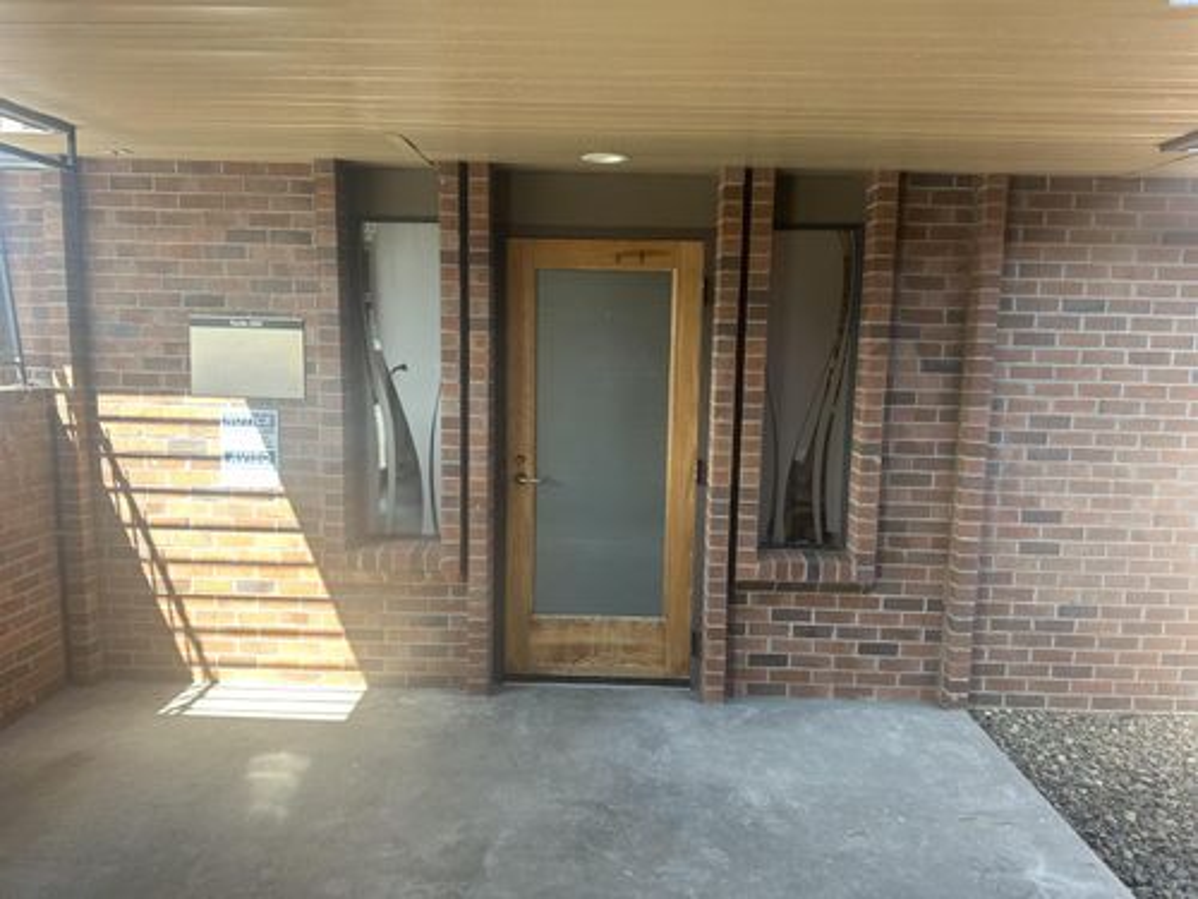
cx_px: 599
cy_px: 450
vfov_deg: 56.8
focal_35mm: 24
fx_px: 831
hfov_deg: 71.6
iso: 64
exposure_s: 1/151
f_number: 1.78
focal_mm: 6.86
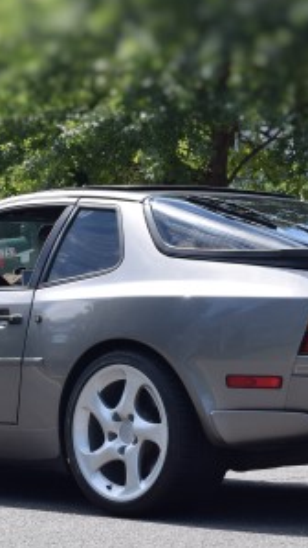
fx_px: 2093
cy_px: 180
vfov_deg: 14.9
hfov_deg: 8.4
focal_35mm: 144
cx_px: 37
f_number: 10
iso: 200
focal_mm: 38
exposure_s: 1/400
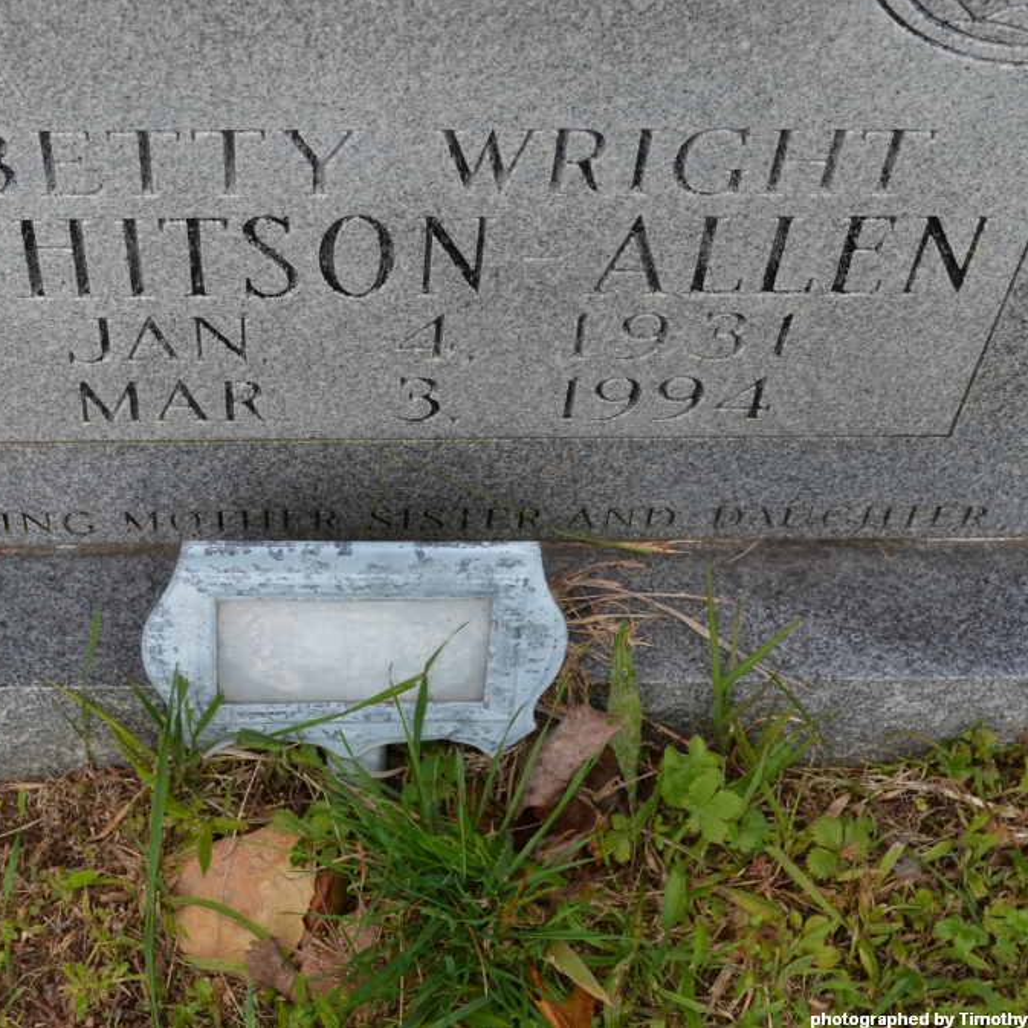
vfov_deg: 26.1
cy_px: 508
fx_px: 2218
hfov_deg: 26.0
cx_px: 371
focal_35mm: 66
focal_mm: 34
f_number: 8
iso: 100
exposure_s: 1/250
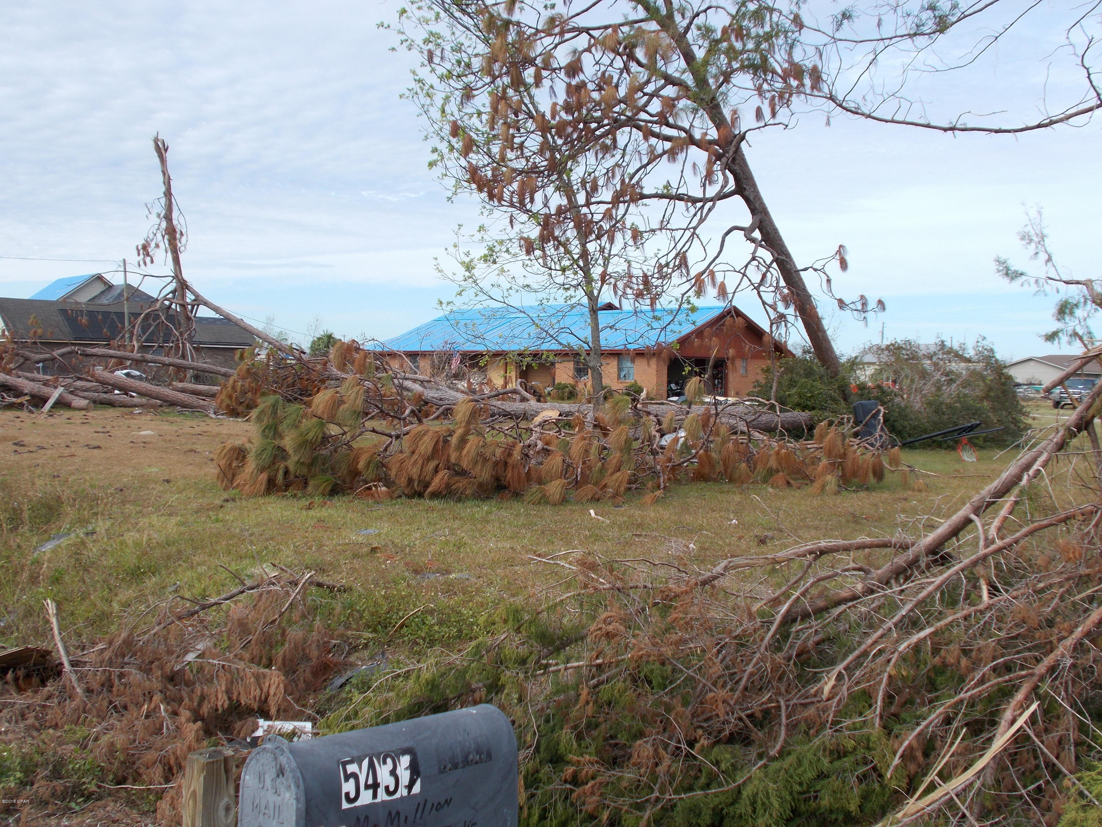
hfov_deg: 54.0
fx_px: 1082
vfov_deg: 41.8
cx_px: 551
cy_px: 414
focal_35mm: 34
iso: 80
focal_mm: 6
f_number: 3.6
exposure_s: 1/500
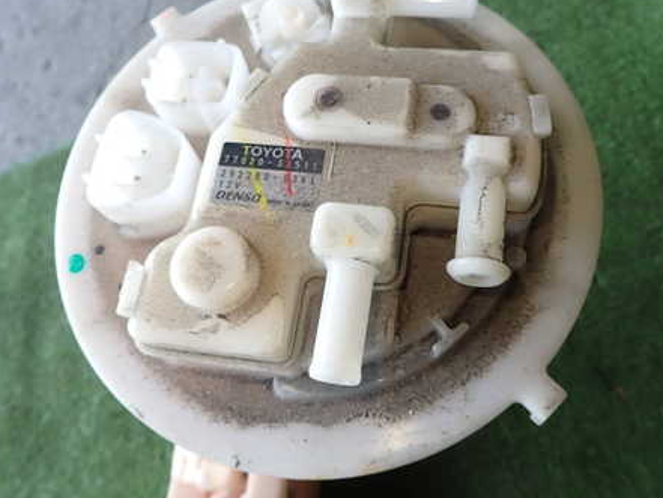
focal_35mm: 34
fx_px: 651
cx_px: 340
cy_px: 200
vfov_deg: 41.6
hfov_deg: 53.9
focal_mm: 4.5
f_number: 2.8
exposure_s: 1/60
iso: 100
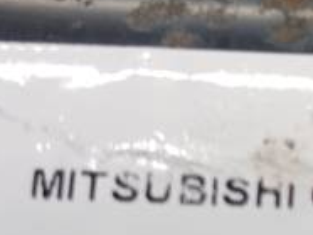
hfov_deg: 13.1
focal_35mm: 143
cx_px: 449
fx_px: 1295
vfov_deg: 10.2
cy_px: 311
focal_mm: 3.98
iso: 64
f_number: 1.8
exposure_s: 1/50
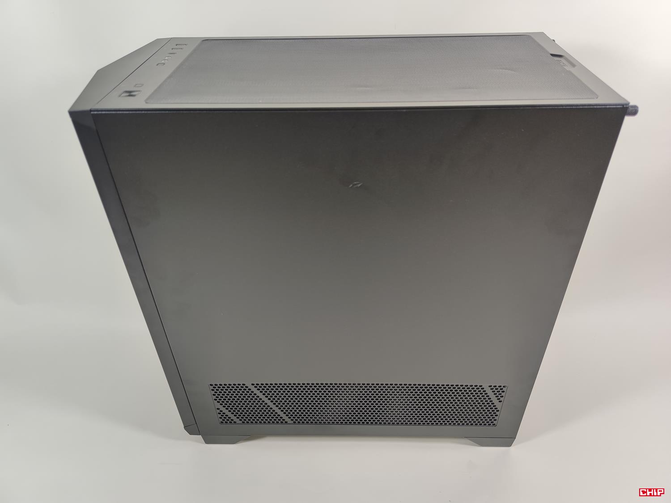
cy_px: 252
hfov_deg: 69.4
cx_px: 336
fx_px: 485
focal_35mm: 25
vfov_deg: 54.9
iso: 60
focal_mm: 6.78
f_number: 1.85
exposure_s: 1/100
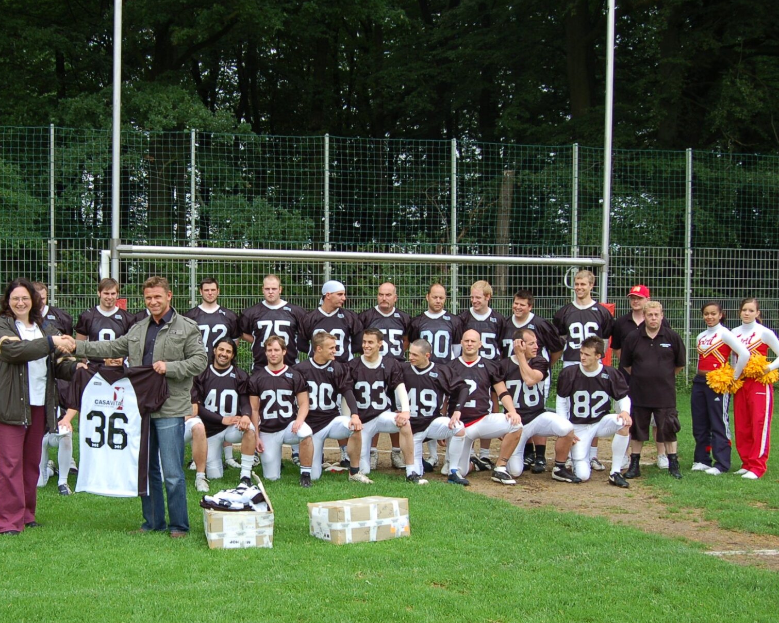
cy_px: 348
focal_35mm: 45
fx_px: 1038
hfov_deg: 40.6
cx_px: 258
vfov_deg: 33.4
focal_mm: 22
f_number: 5.6
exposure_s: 1/125
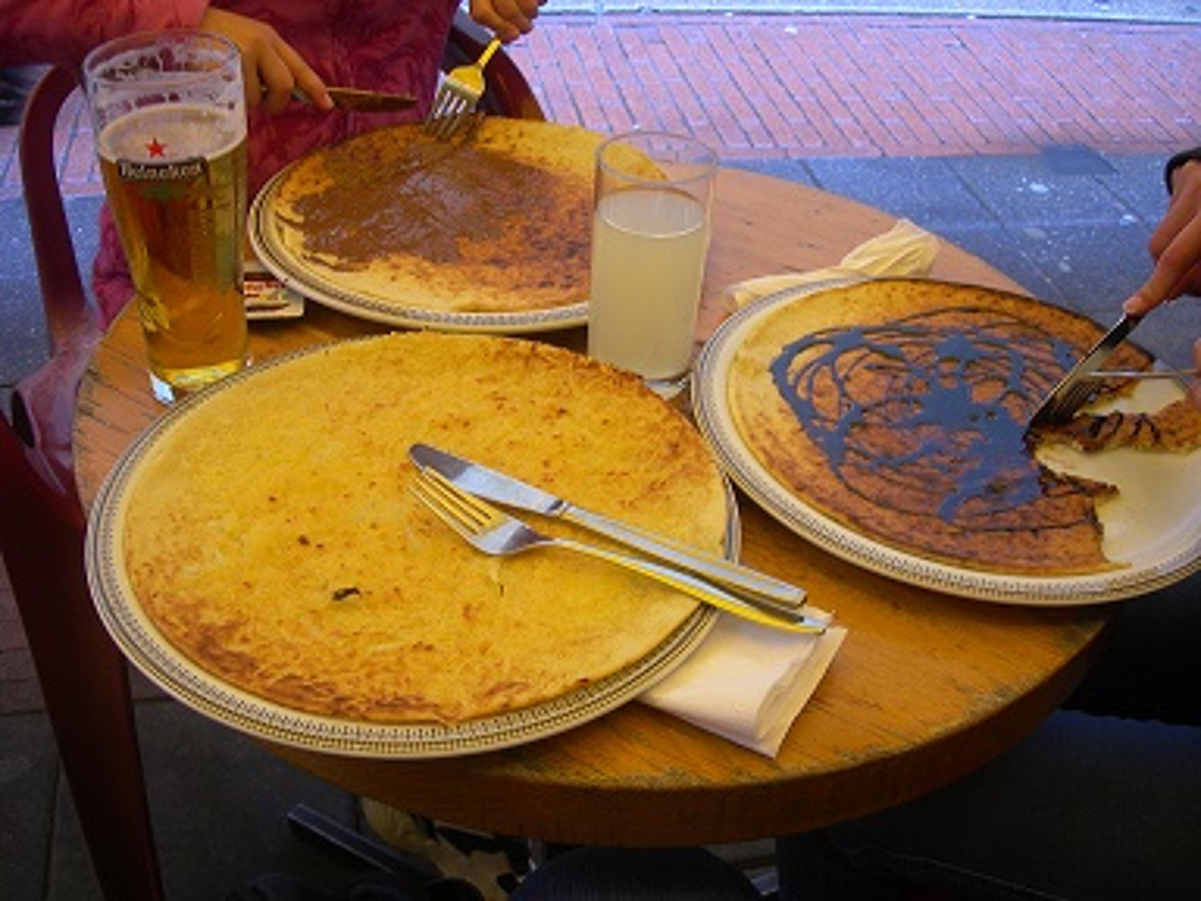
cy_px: 450
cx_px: 600
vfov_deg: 37.7
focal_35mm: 38
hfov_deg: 49.0
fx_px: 1318
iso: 50
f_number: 2.8
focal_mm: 7.8
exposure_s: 1/11.6
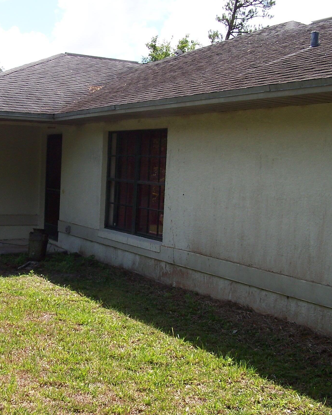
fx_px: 614
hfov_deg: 29.9
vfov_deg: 37.3
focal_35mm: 50
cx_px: 96
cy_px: 208
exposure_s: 1/500
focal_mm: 6.3
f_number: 4
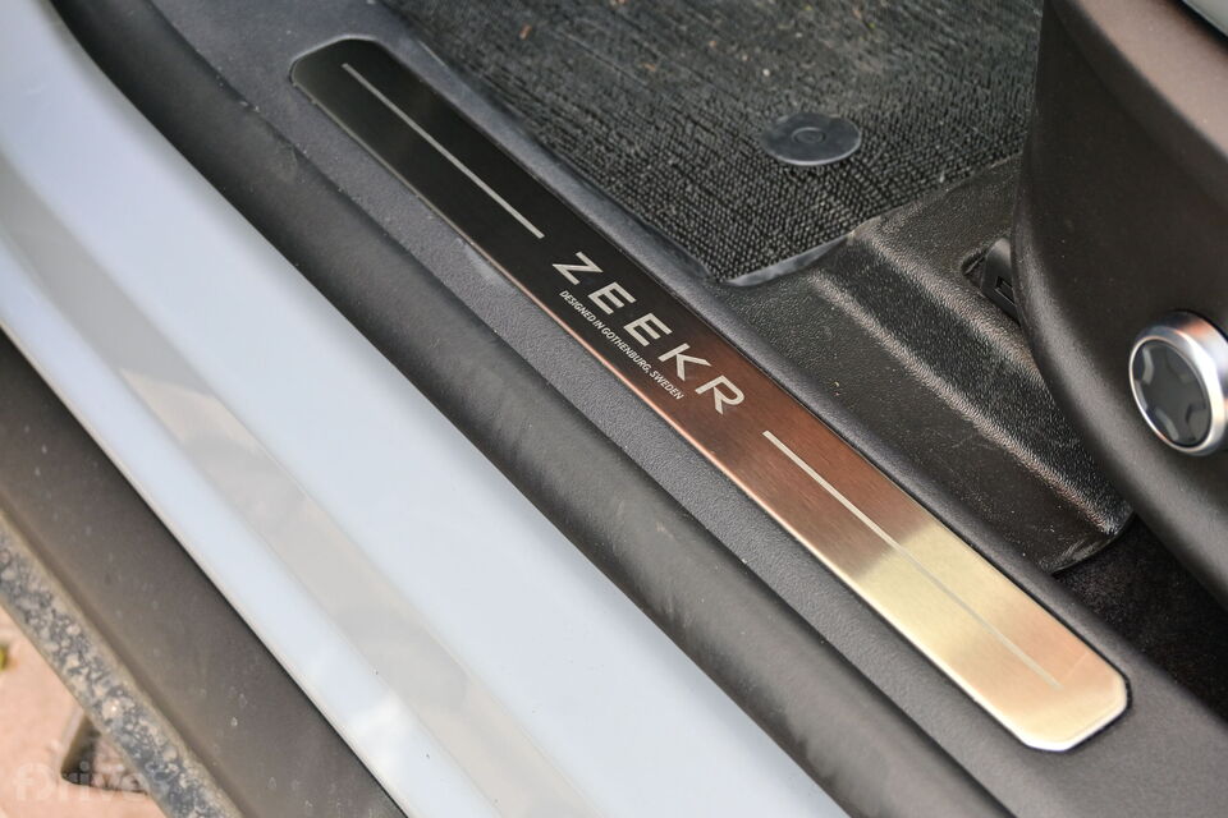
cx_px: 614
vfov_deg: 21.6
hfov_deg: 31.9
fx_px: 2149
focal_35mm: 63
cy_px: 409
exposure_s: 1/160
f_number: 6.3
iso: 400
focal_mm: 42
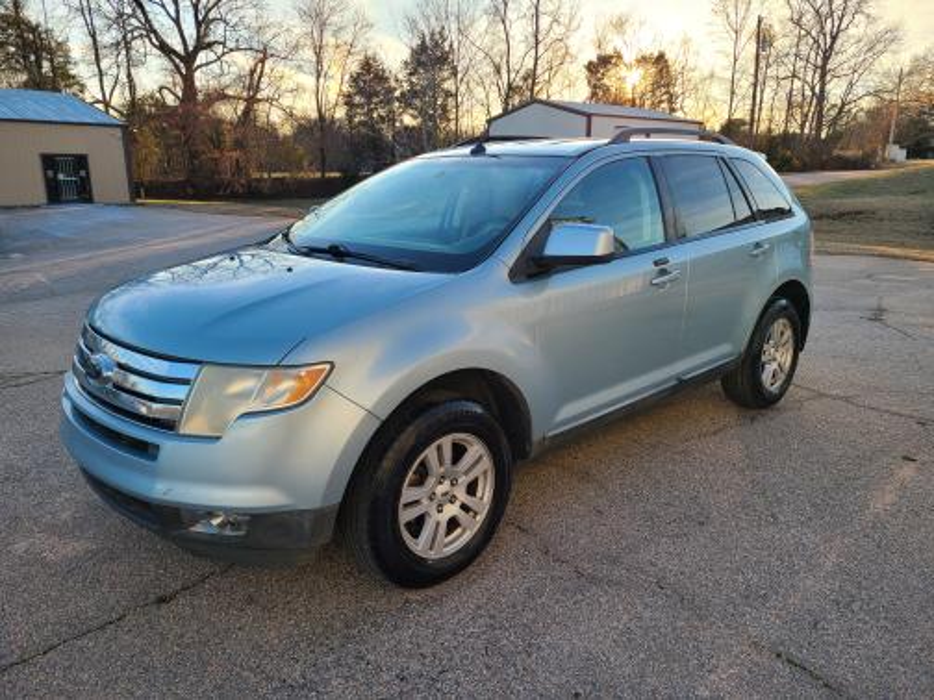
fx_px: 702
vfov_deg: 53.1
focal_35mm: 26
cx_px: 467
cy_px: 350
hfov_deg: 67.3
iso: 40
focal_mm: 5.4
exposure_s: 1/443
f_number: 1.8
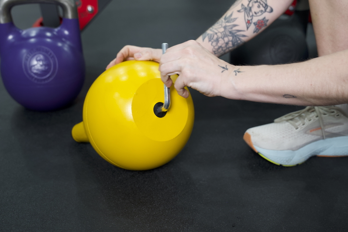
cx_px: 156
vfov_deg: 29.9
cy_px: 113
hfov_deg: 43.6
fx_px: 435
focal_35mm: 45
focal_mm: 39
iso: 1600
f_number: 4
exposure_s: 1/160
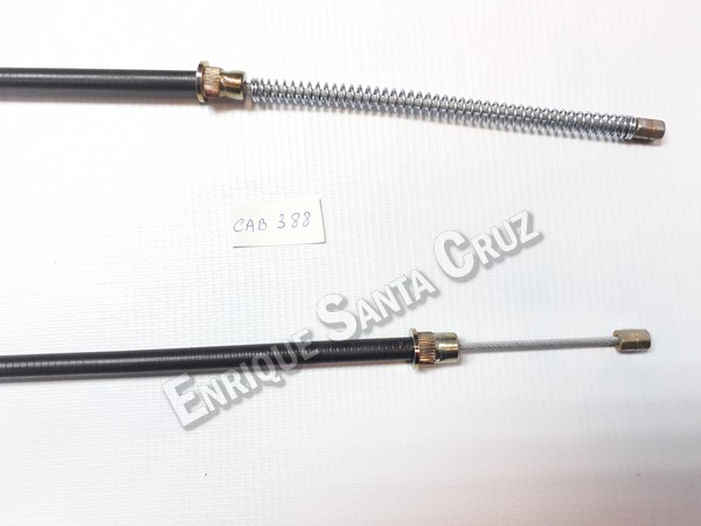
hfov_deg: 65.3
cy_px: 263
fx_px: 547
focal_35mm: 27
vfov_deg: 51.4
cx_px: 350
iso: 160
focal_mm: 3.6
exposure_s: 1/33
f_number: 1.9
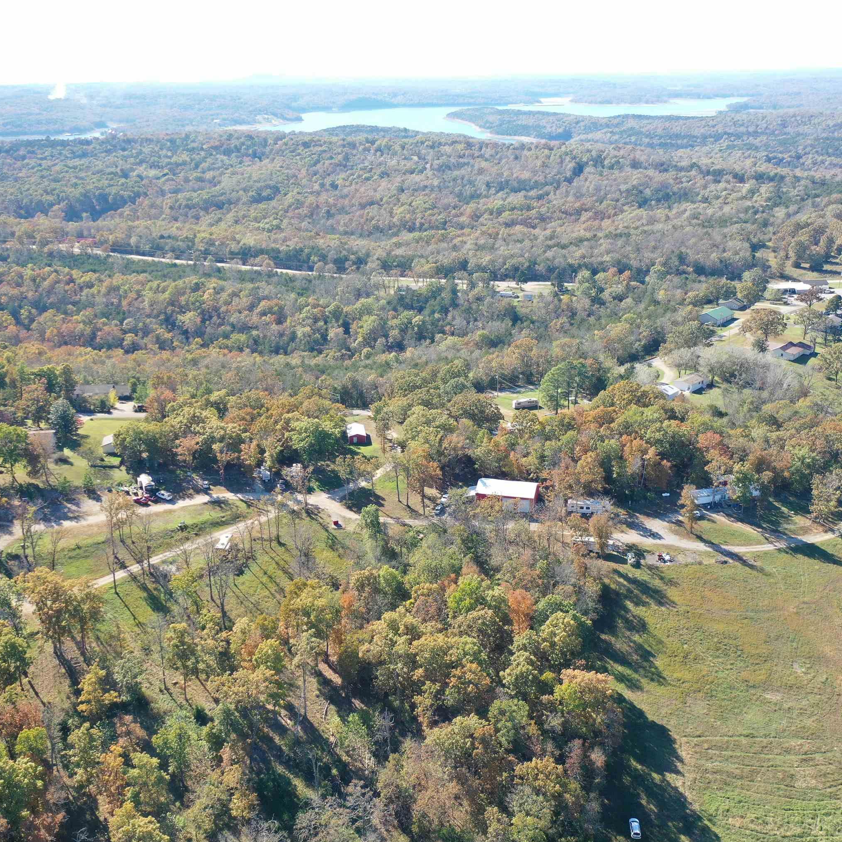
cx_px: 385
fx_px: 991
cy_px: 420
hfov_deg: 46.0
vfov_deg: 46.0
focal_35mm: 36
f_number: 2.8
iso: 100
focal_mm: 10.26
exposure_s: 1/30
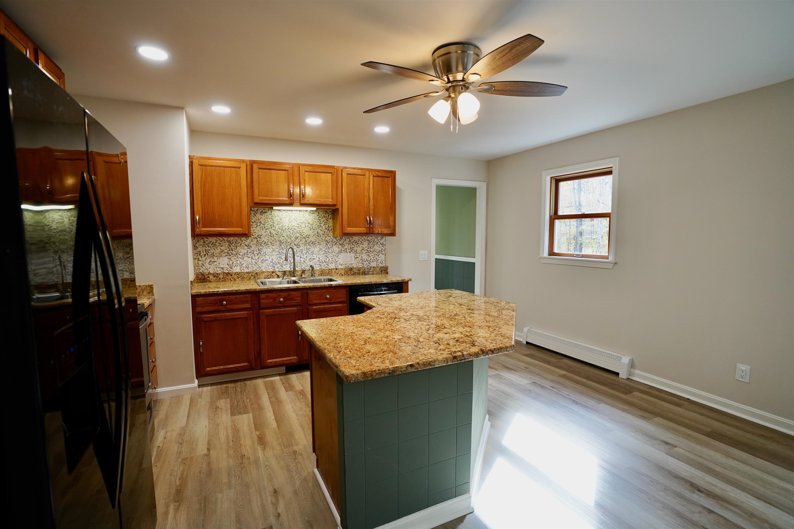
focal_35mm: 16
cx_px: 397
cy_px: 264
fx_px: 353
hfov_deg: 96.7
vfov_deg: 73.7
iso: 1000
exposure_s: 1/160
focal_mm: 16
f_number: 4
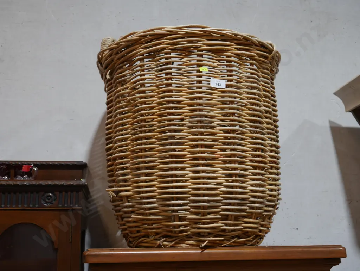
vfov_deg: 31.5
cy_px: 136
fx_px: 479
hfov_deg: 41.2
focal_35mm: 46
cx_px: 180
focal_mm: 23
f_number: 5.1
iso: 500
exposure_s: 1/60
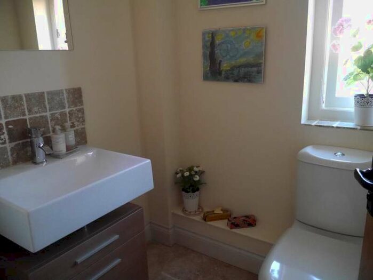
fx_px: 302
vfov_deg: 49.8
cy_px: 140
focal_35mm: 28
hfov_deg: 63.4
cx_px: 186
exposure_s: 1/125
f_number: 3.5
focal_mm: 14
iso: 3200
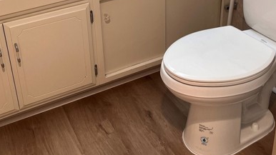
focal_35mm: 47
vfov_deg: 23.8
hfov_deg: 43.6
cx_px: 119
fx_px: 344
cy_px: -17
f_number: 1.6
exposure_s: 1/60
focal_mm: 5.1
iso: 64
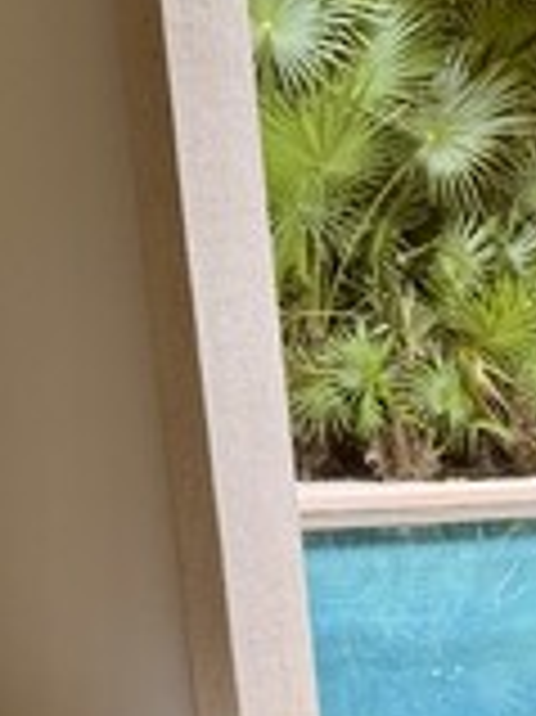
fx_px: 1881
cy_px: 693
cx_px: 869
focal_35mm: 91
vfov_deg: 20.9
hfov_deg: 14.8
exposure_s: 1/121
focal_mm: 6.76
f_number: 1.78
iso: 200
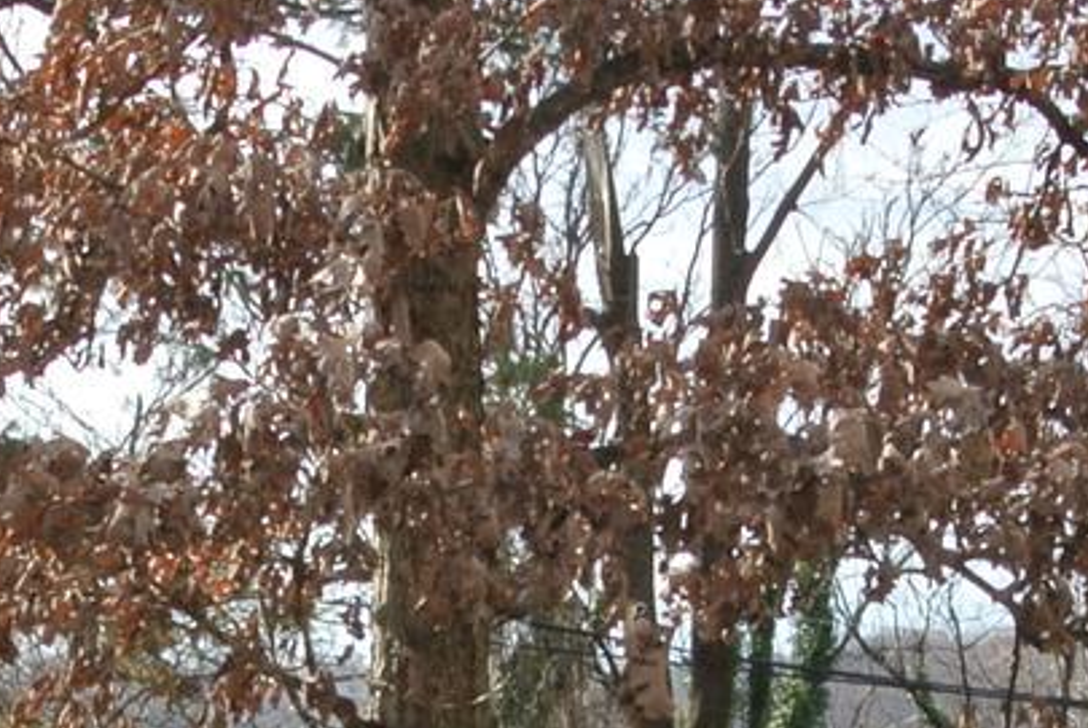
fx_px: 4901
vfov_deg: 8.1
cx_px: 731
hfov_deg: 12.6
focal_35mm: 162
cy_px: 1496
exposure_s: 1/60
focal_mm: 12.2
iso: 100
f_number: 10
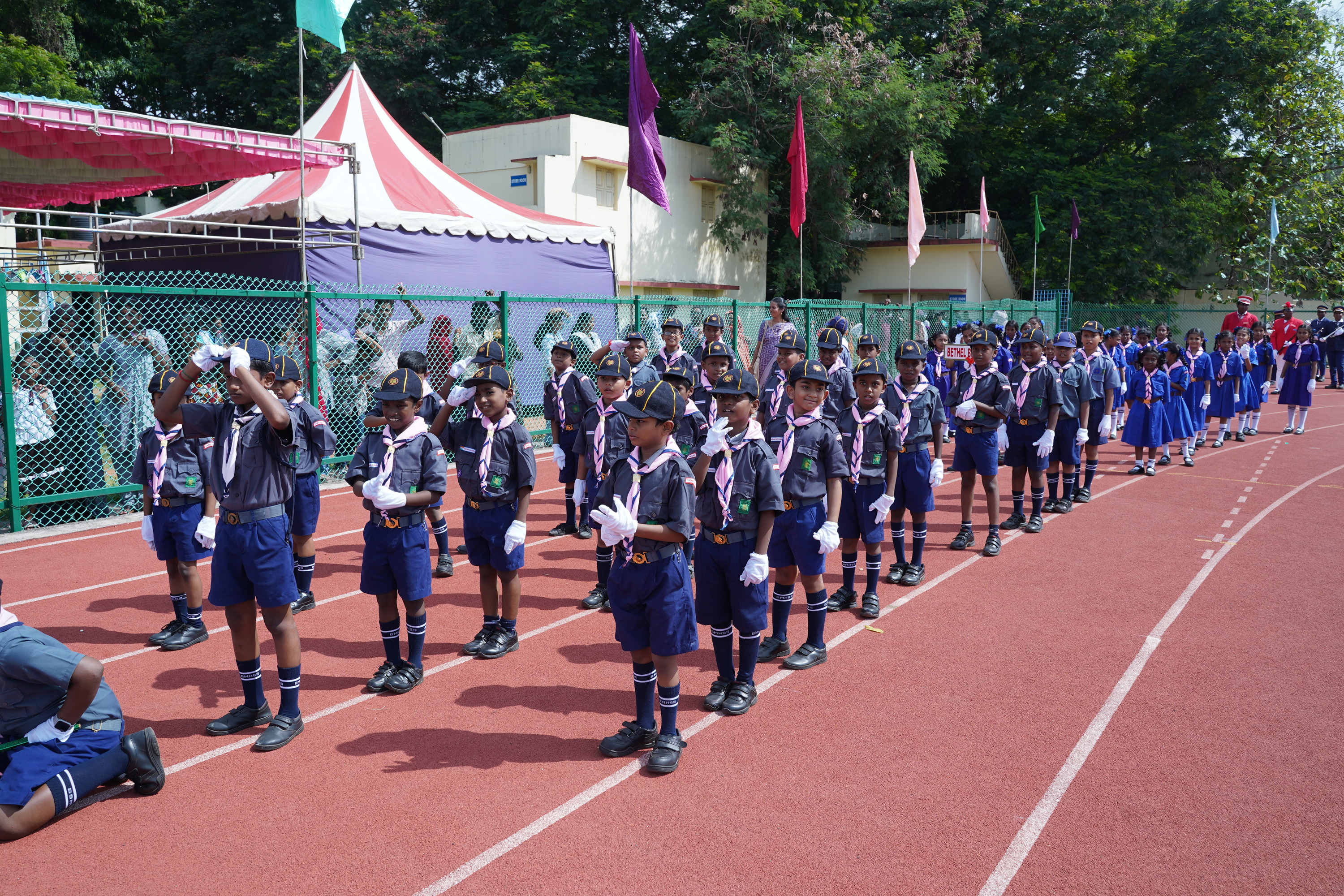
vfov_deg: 46.4
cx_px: 672
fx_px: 1045
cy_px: 448
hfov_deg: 65.5
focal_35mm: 28
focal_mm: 28
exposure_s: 1/400
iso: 200
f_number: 8
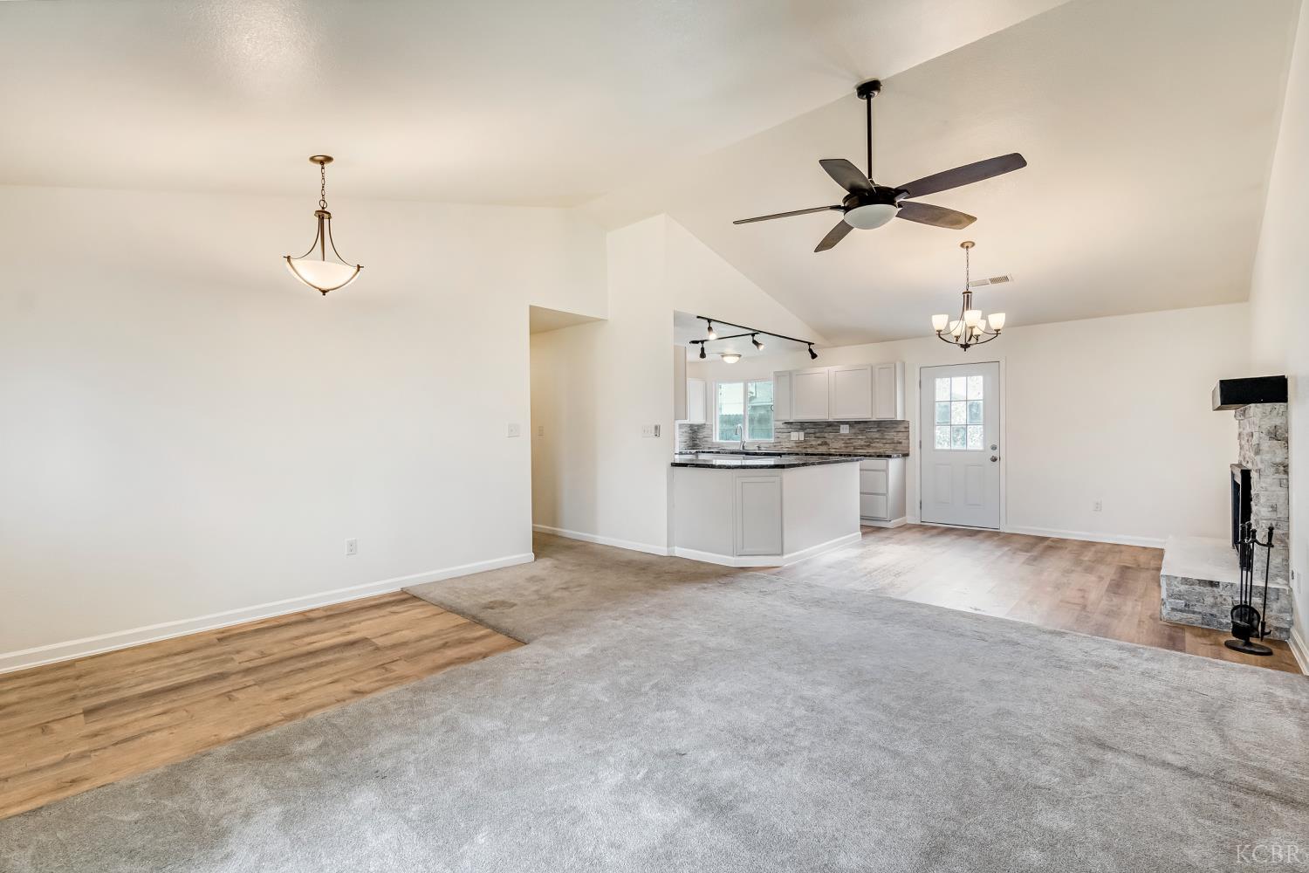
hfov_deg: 100.4
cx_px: 654
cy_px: 436
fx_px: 545
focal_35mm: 15
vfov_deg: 77.3
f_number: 9
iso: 500
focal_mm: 10
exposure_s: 1/20
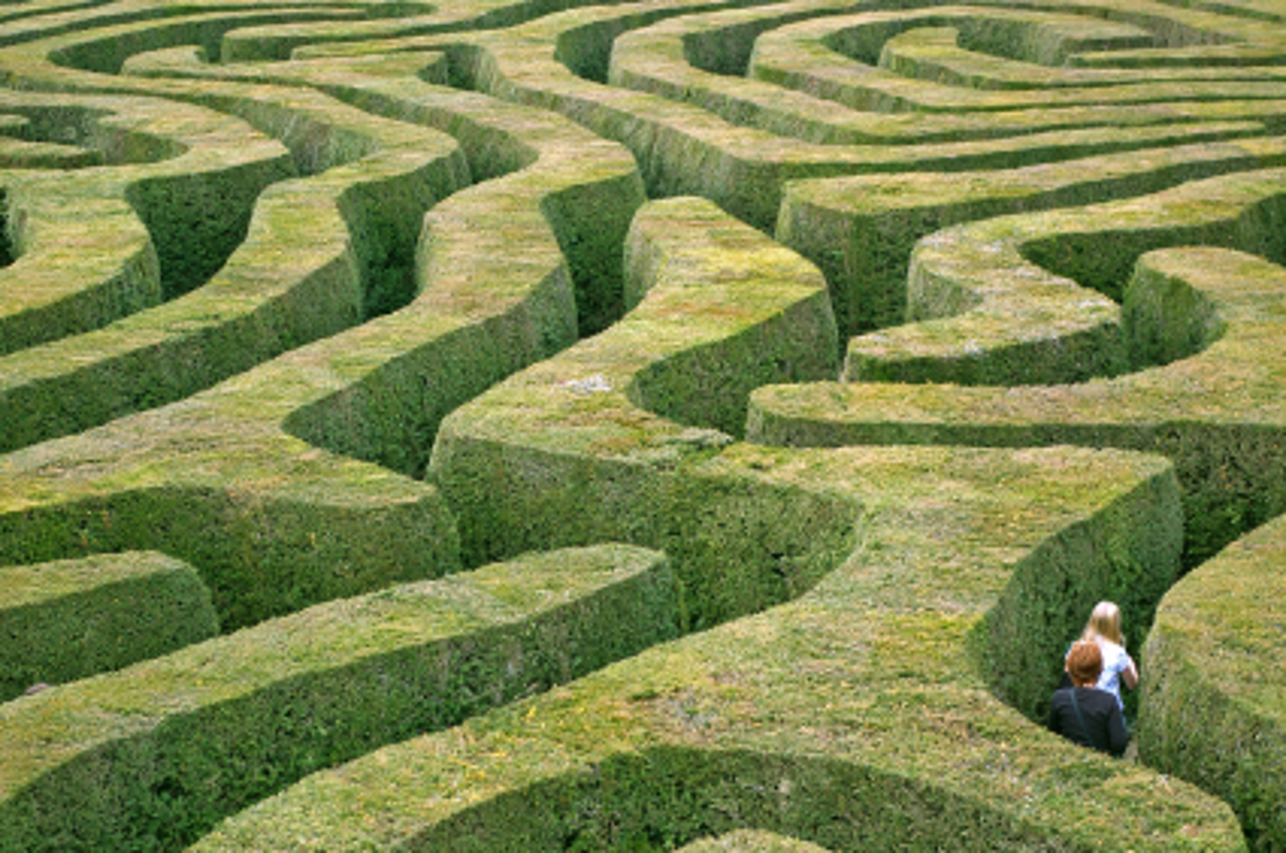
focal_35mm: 82
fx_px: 2943
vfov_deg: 16.5
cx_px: 643
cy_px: 426
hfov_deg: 24.7
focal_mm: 55
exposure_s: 1/125
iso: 200
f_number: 6.7
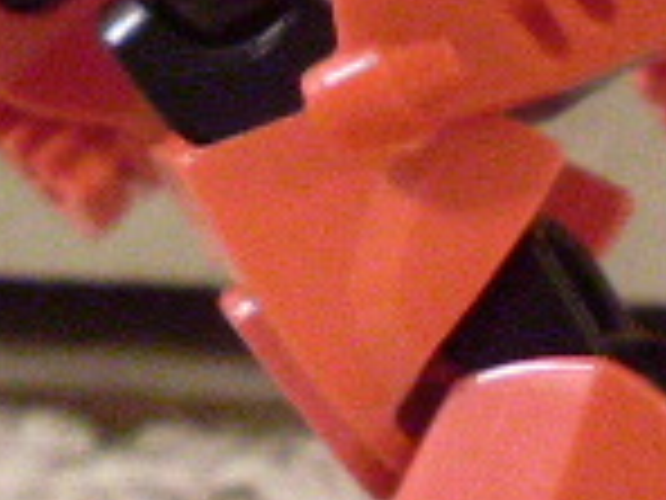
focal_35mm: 263
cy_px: -441
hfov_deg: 7.5
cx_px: 702
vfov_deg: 5.5
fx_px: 5060
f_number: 3
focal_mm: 6.3
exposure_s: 1/6
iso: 200
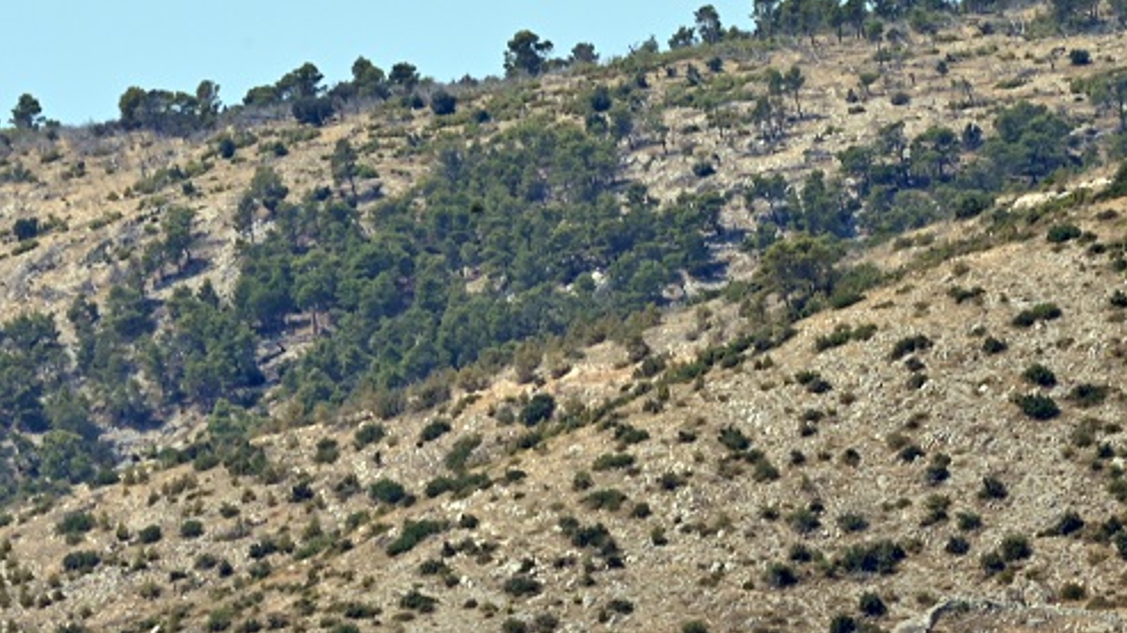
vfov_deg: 1.9
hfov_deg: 3.4
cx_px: 265
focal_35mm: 638
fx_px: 19061
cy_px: 470
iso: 360
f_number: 16
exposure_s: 1/320
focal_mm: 300
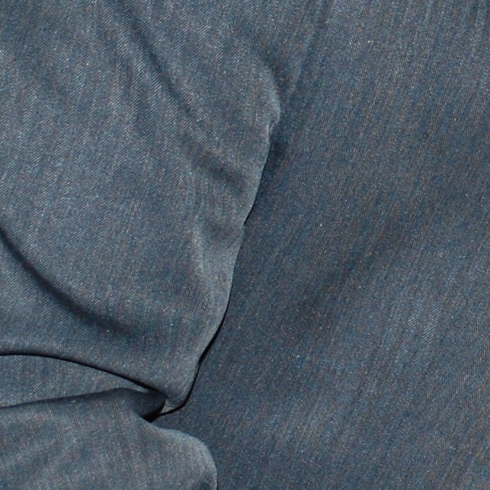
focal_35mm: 220
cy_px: -8
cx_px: 555
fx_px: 3523
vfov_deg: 7.9
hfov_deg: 7.9
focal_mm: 30
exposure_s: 1/60
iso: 200
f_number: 4.8
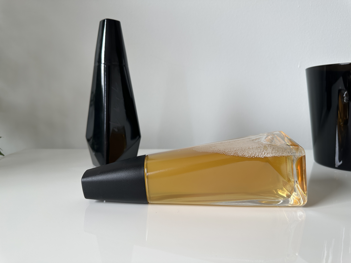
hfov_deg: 71.6
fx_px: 243
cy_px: 132
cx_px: 176
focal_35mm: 24
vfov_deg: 56.8
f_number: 1.78
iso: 80
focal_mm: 6.86
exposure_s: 1/370
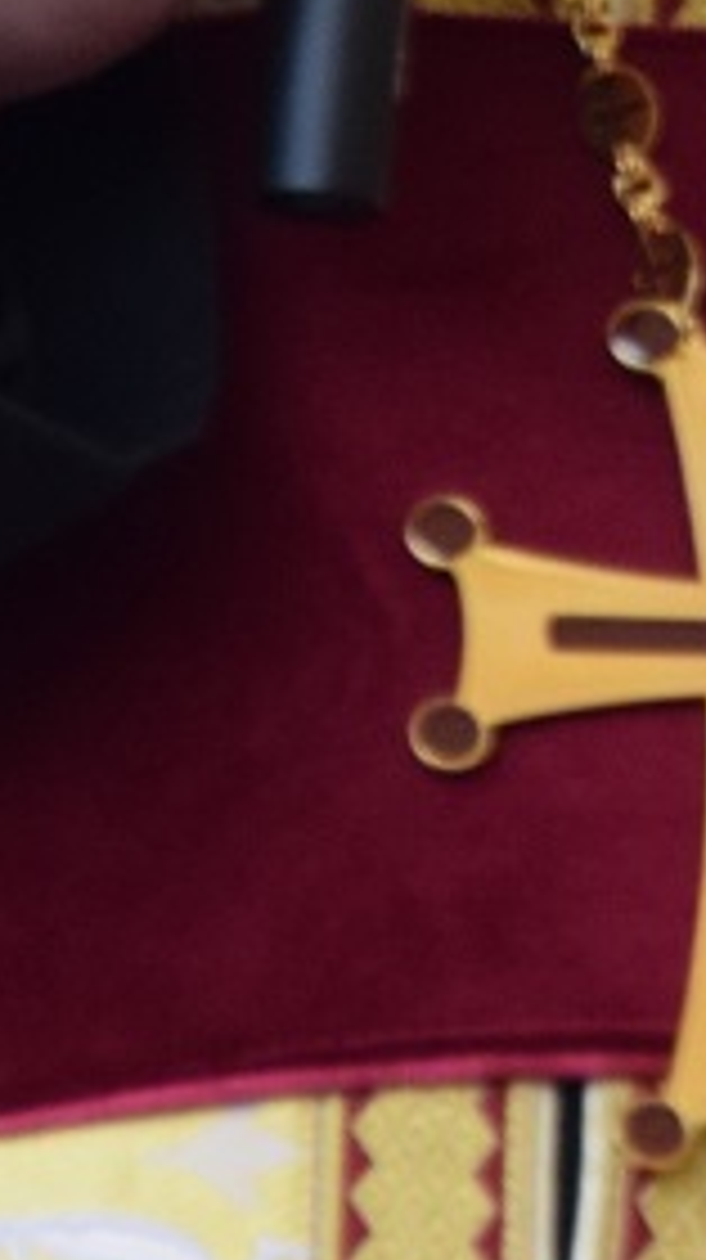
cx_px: 1097
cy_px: -896
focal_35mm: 1062
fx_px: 35442
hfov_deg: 1.1
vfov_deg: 2.0
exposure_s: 1/80
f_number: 5.6
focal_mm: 105
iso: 640
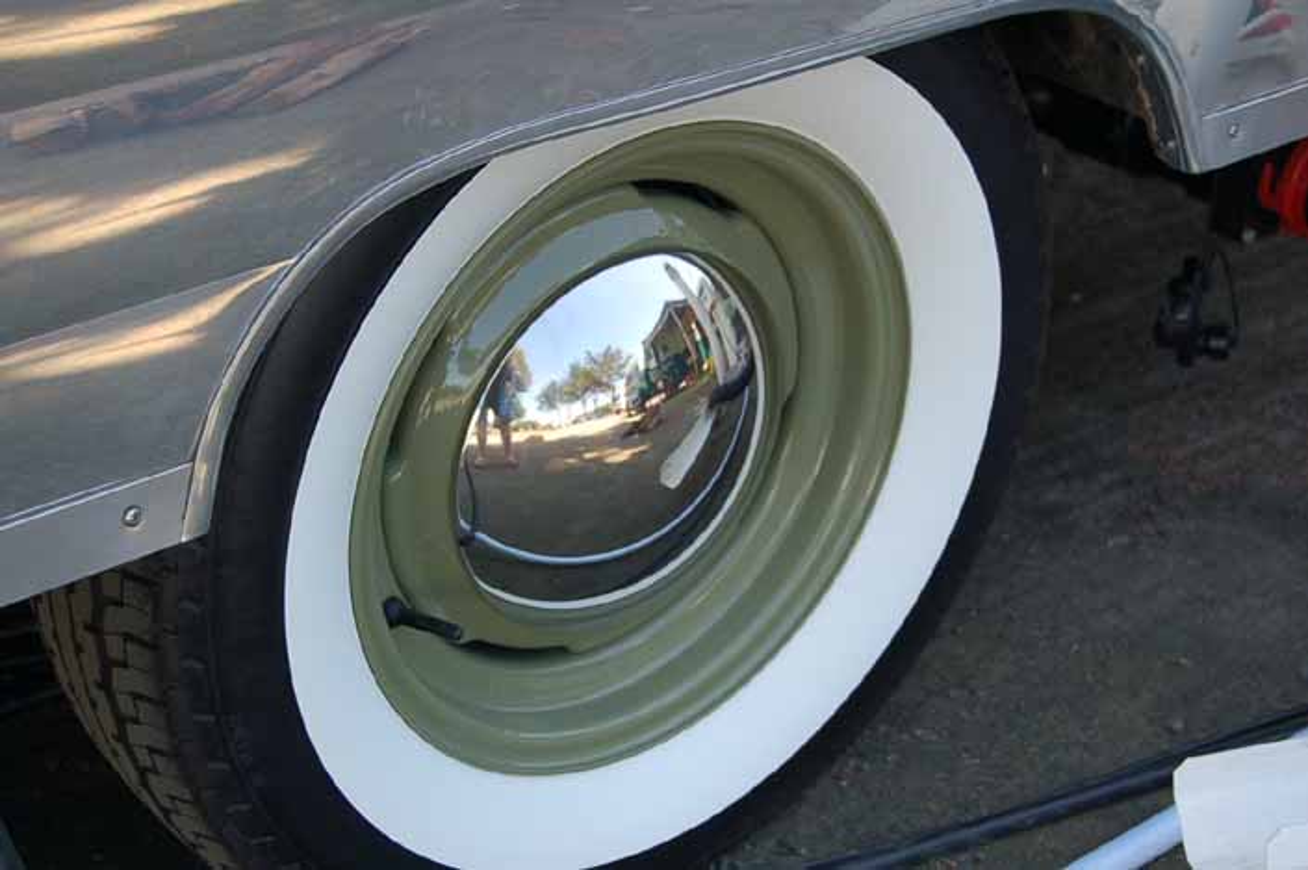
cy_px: 435
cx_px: 654
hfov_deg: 31.9
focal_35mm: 63
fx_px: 2287
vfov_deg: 21.5
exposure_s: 1/125
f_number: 5.6
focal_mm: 42
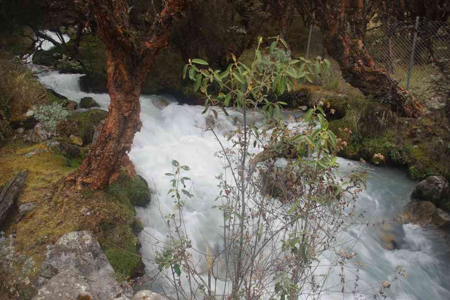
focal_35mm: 27
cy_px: 150
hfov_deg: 67.4
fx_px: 337
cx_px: 225
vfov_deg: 47.9
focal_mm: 18
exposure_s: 1/20
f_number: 7.1
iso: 100
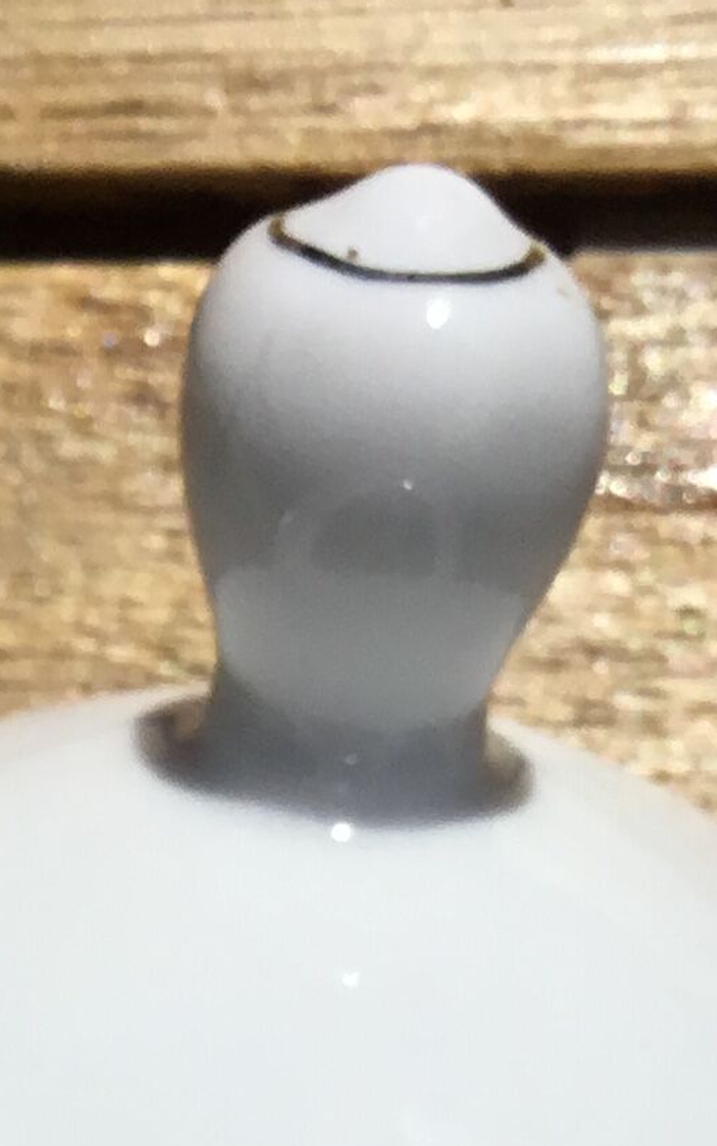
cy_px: 1951
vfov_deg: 14.6
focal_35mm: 128
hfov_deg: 10.2
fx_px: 4001
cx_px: 137
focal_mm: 3.3
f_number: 2.4
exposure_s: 1/4525
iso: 25
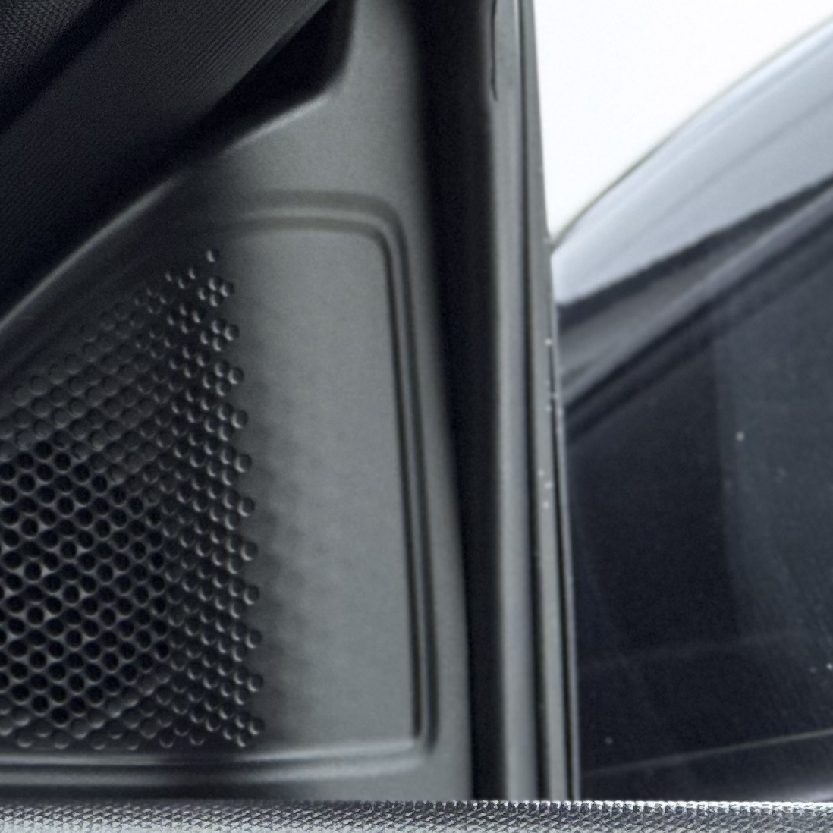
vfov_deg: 7.0
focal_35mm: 250
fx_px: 6806
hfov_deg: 7.0
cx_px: 148
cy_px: 970
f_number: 2.8
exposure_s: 1/50
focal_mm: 9
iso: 160
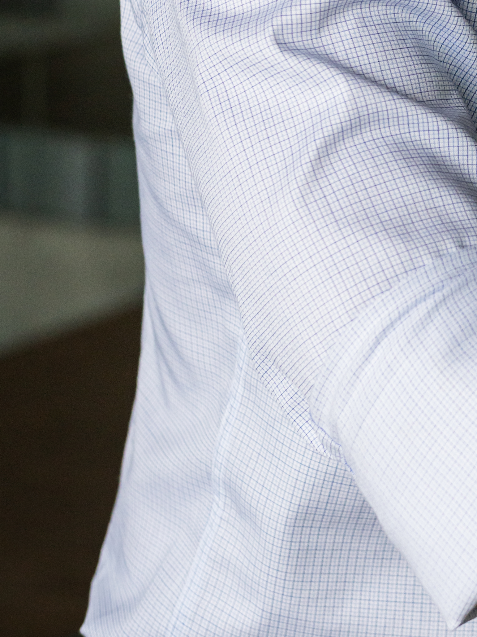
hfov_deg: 7.8
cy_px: -178
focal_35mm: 186
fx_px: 3417
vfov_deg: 10.4
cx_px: 774
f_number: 3.5
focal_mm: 50
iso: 500
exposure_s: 1/160
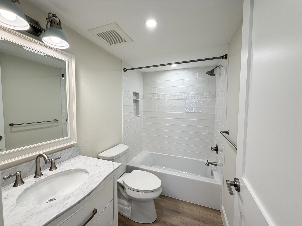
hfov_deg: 102.1
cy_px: 113
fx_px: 122
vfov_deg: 85.7
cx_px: 151
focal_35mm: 14
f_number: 2.2
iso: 200
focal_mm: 2.22
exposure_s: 1/120
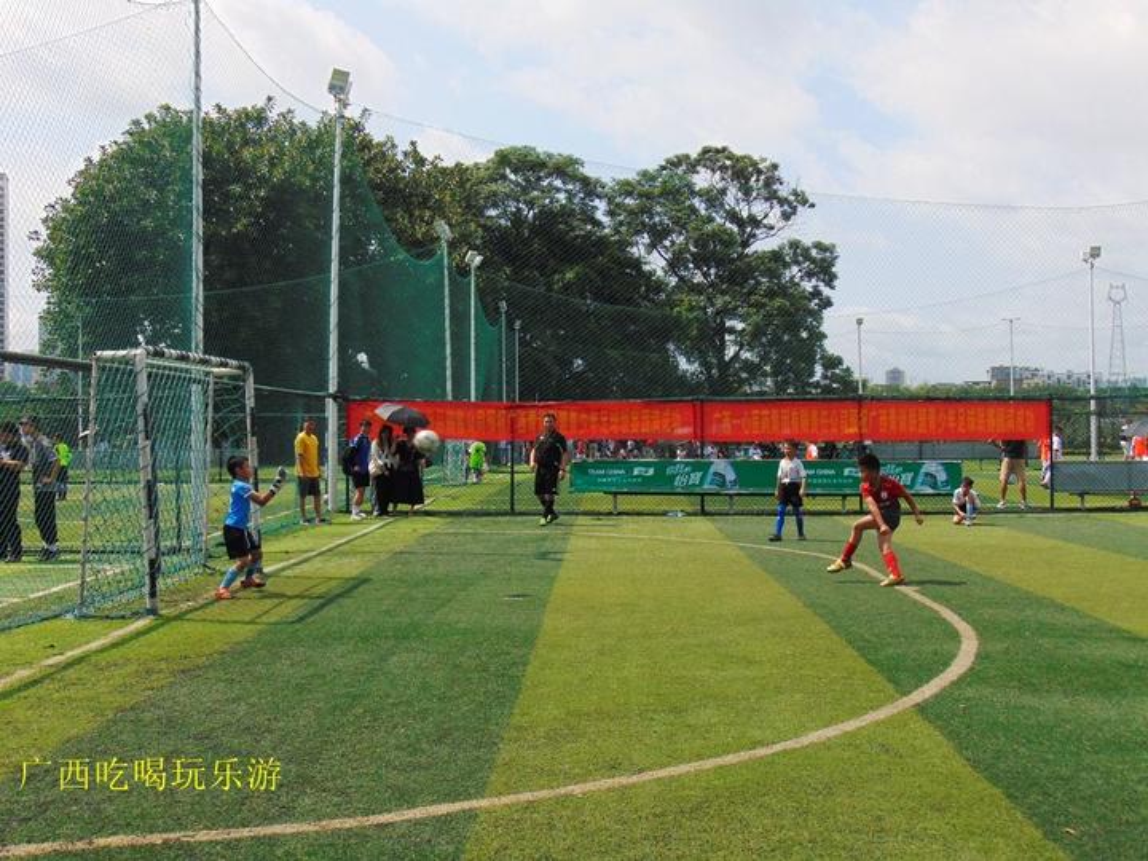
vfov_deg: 34.3
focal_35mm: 42
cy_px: 430
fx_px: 1393
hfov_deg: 44.8
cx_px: 574
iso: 80
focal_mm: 7.6
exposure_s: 1/400
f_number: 8.7
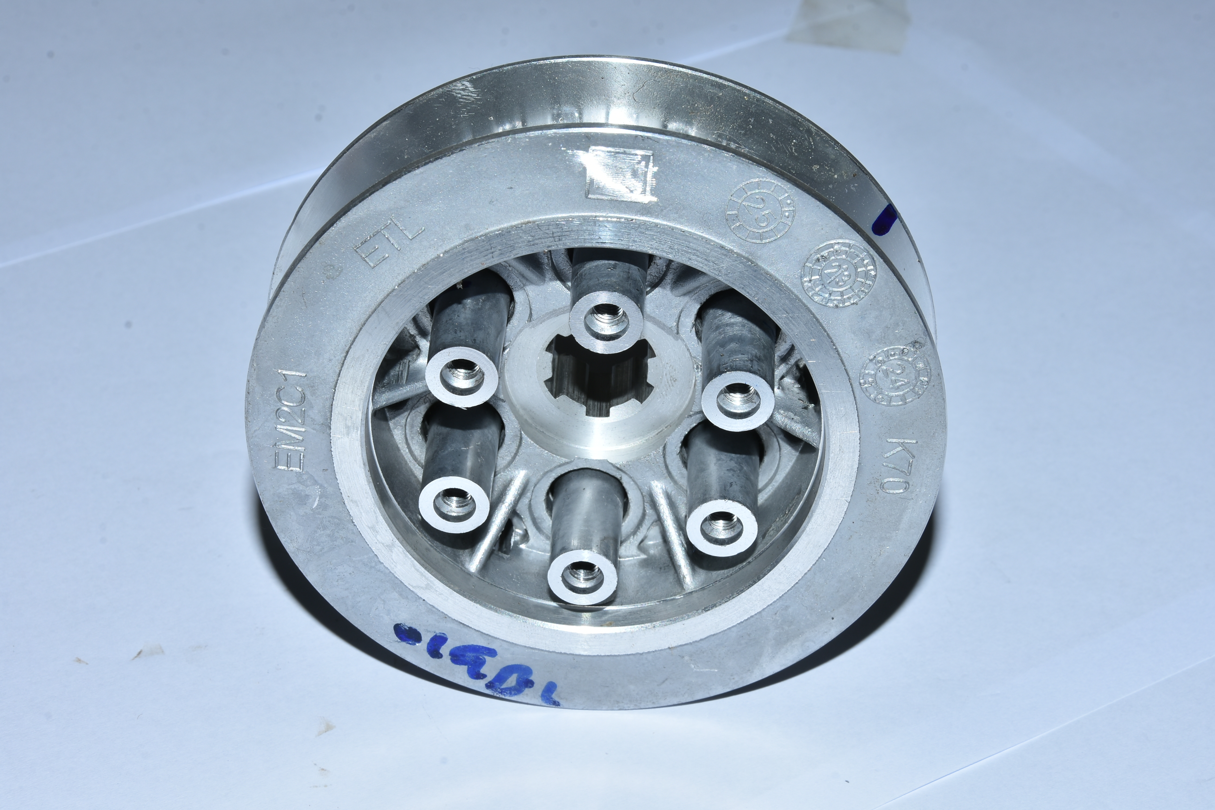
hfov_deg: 20.6
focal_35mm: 99
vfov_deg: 13.8
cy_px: 405
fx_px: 3342
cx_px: 608
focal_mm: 66
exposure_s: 1/125
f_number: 18
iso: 100
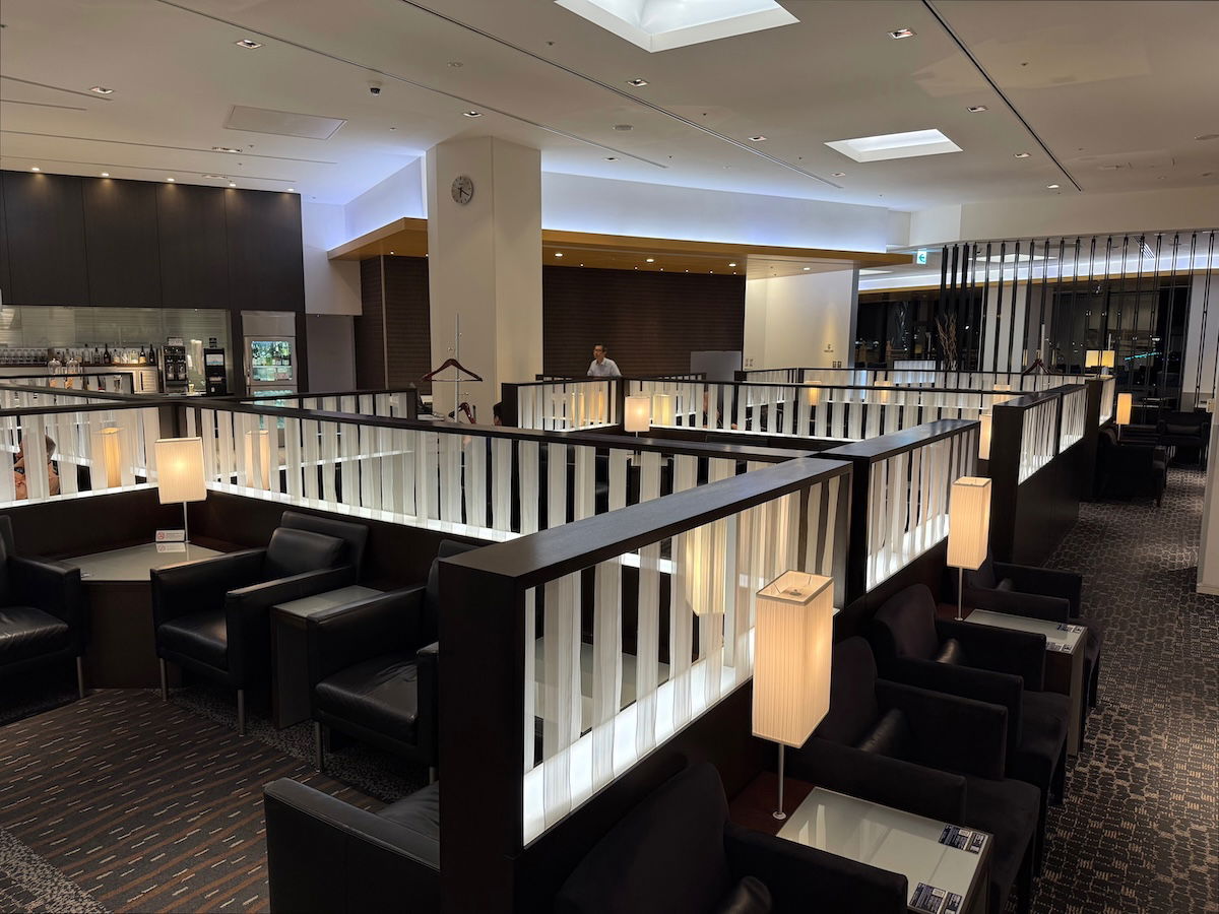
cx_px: 610
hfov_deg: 71.6
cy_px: 457
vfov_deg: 56.8
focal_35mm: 24
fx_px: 845
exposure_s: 1/50
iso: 125
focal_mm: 6.76
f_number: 1.78
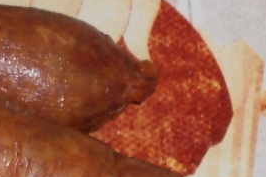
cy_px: 21
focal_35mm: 338
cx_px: -263
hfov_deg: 6.0
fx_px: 2496
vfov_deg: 4.1
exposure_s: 1/30
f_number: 4.8
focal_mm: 9.8
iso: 80
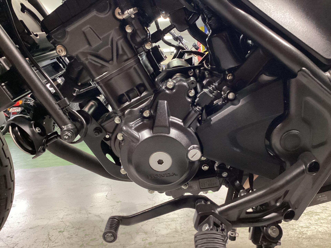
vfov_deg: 45.4
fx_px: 296
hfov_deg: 58.4
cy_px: 124
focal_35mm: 31
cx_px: 166
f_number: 2.4
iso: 320
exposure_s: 1/60
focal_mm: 3.3
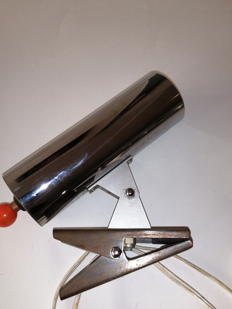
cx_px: 122
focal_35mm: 29
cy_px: 167
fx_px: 259
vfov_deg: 61.6
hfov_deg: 48.2
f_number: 1.8
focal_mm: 3.46
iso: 50
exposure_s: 1/106
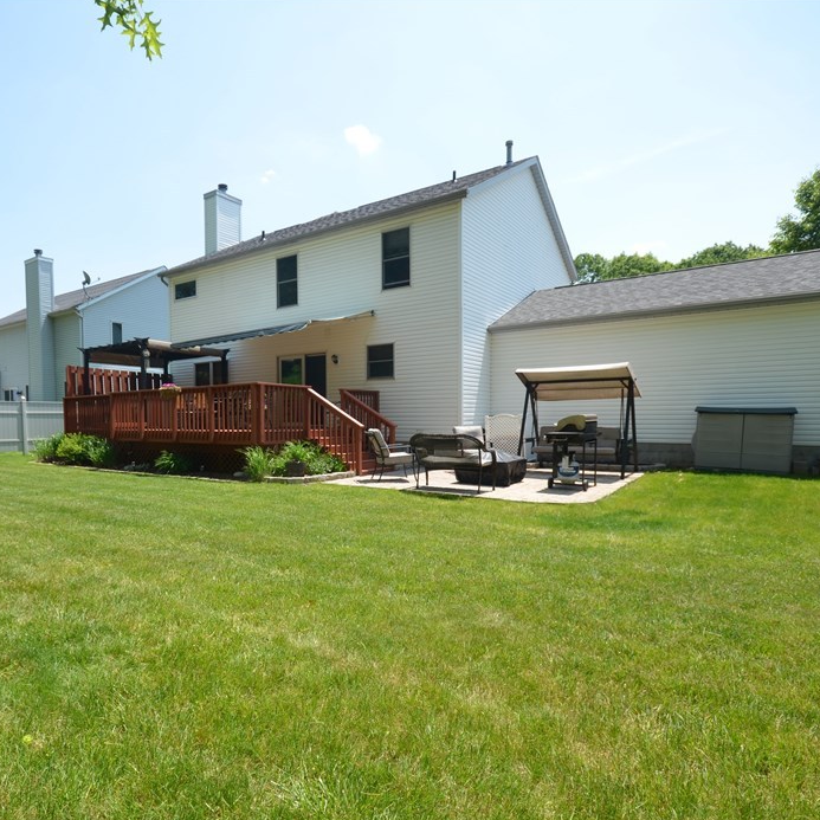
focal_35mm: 20
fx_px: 536
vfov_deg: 74.8
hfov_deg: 73.7
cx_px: 313
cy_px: 421
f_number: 8
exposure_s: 1/250
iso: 180
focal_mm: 10
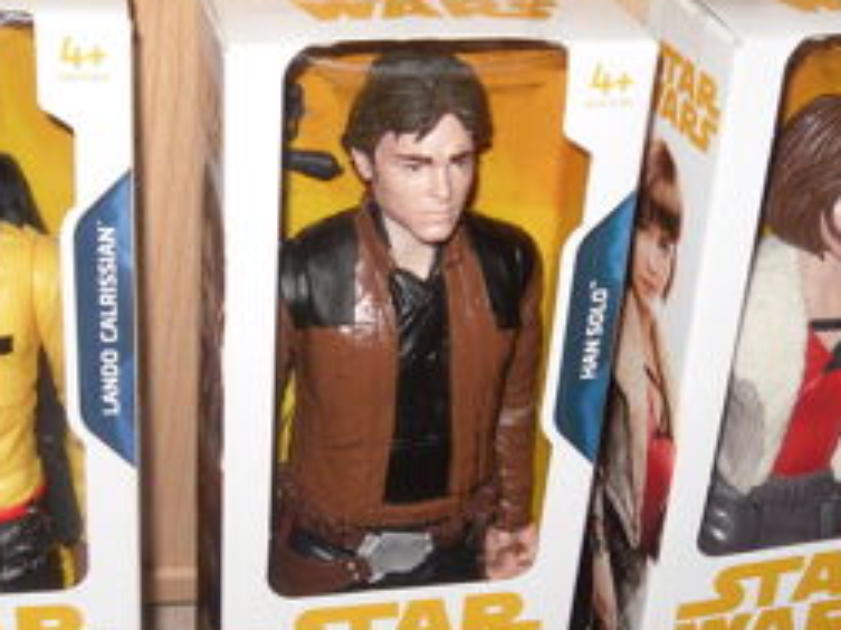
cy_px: 472
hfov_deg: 28.9
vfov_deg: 21.7
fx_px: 1627
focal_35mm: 67
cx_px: 332
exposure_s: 1/45
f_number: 3.5
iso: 80
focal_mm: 6.3
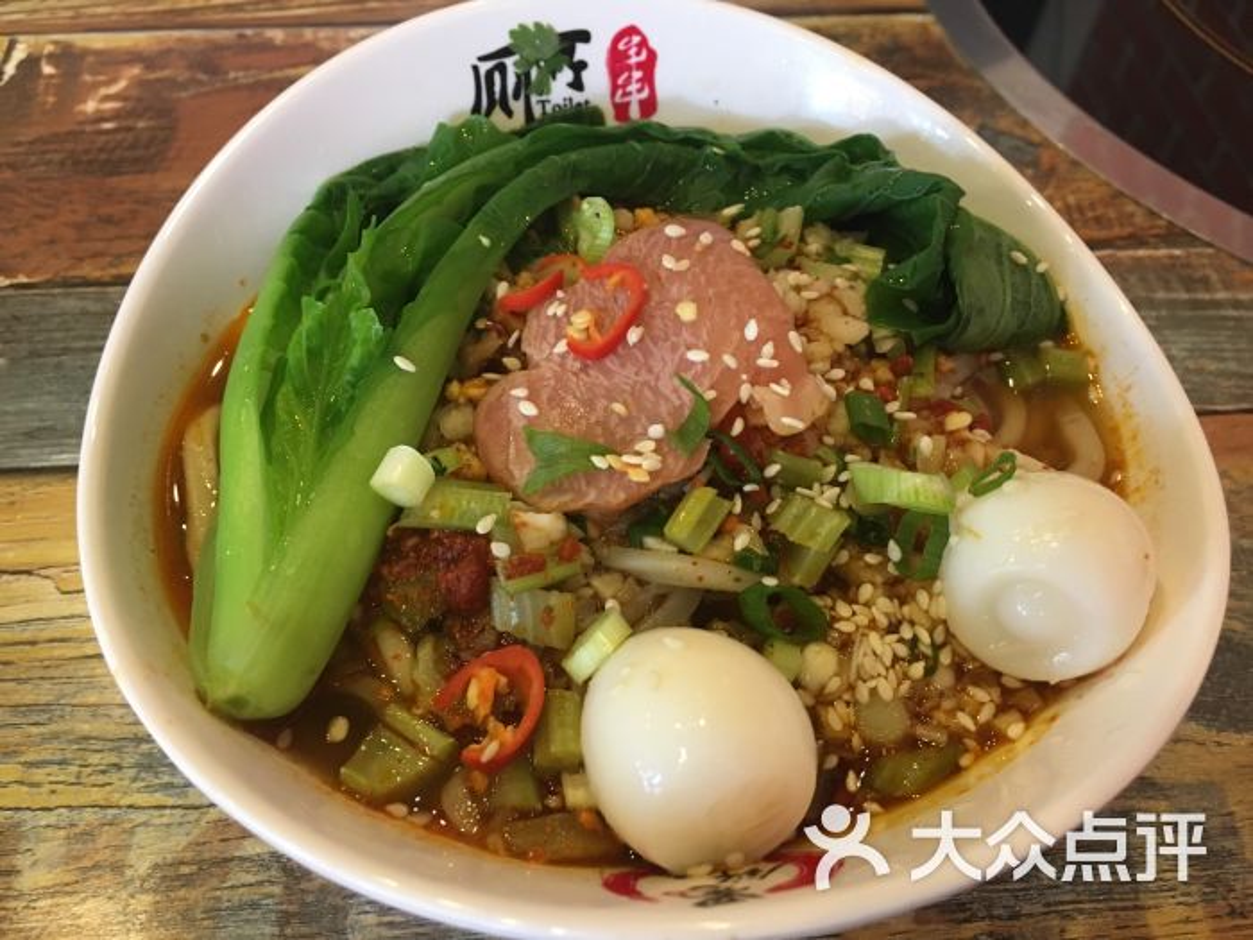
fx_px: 1050
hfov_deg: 61.7
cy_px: 470
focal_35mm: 29
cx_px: 626
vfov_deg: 48.2
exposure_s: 1/33
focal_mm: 4.15
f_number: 2.2
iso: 160
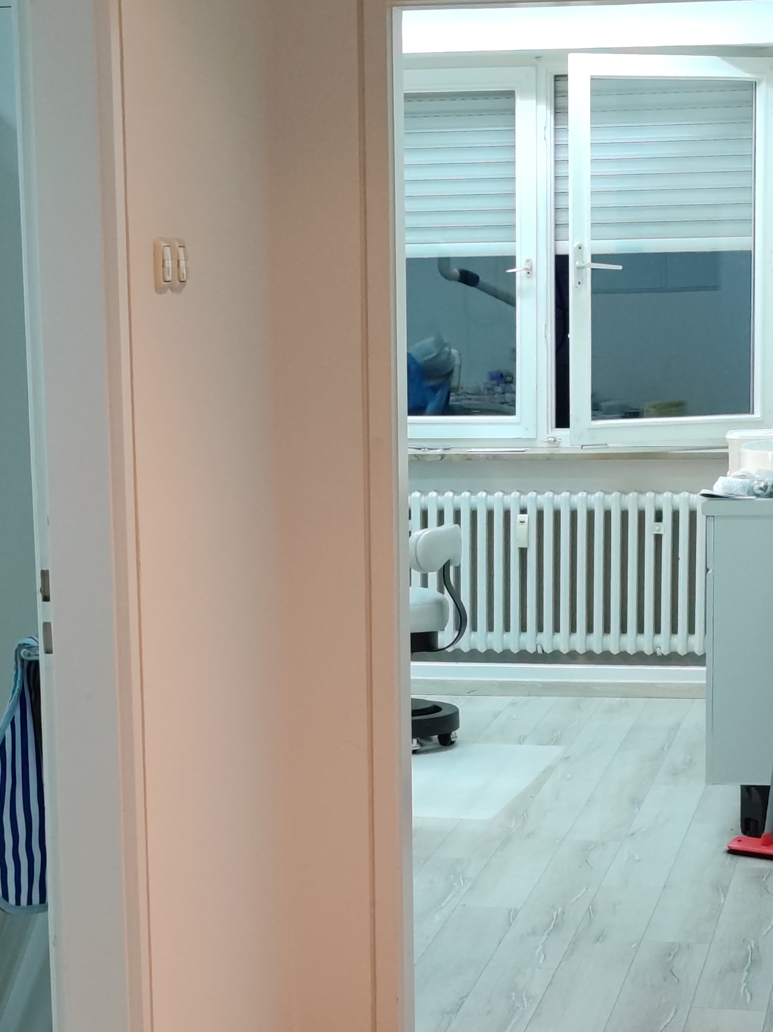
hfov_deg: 9.6
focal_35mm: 155
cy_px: 833
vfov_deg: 12.7
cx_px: 303
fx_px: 4616
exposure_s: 1/100
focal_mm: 7.59
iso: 387
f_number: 1.95
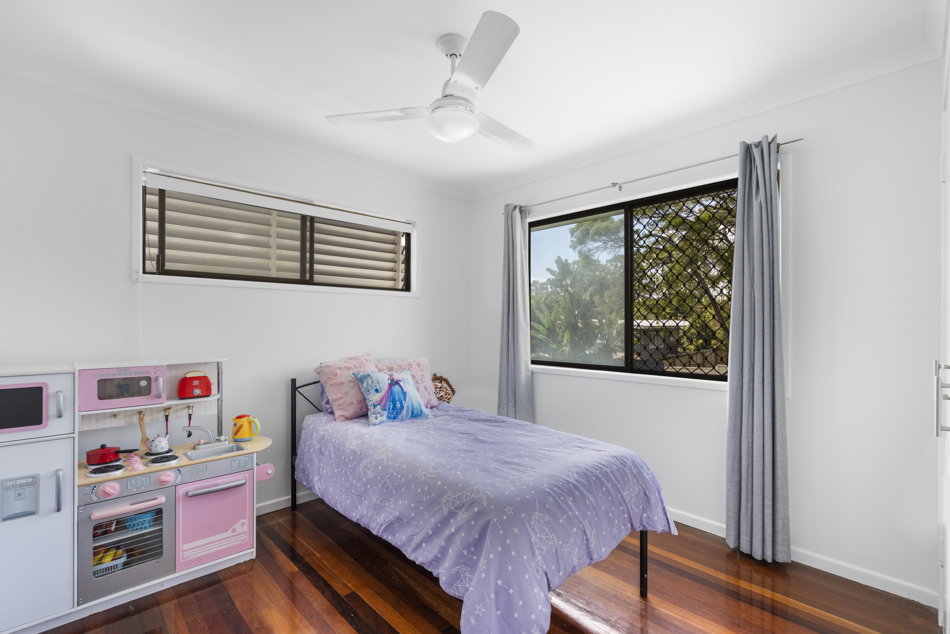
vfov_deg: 73.7
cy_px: 317
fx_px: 422
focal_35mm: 16
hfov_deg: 96.7
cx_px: 475
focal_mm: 16
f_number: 7.1
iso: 1000
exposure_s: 1/30
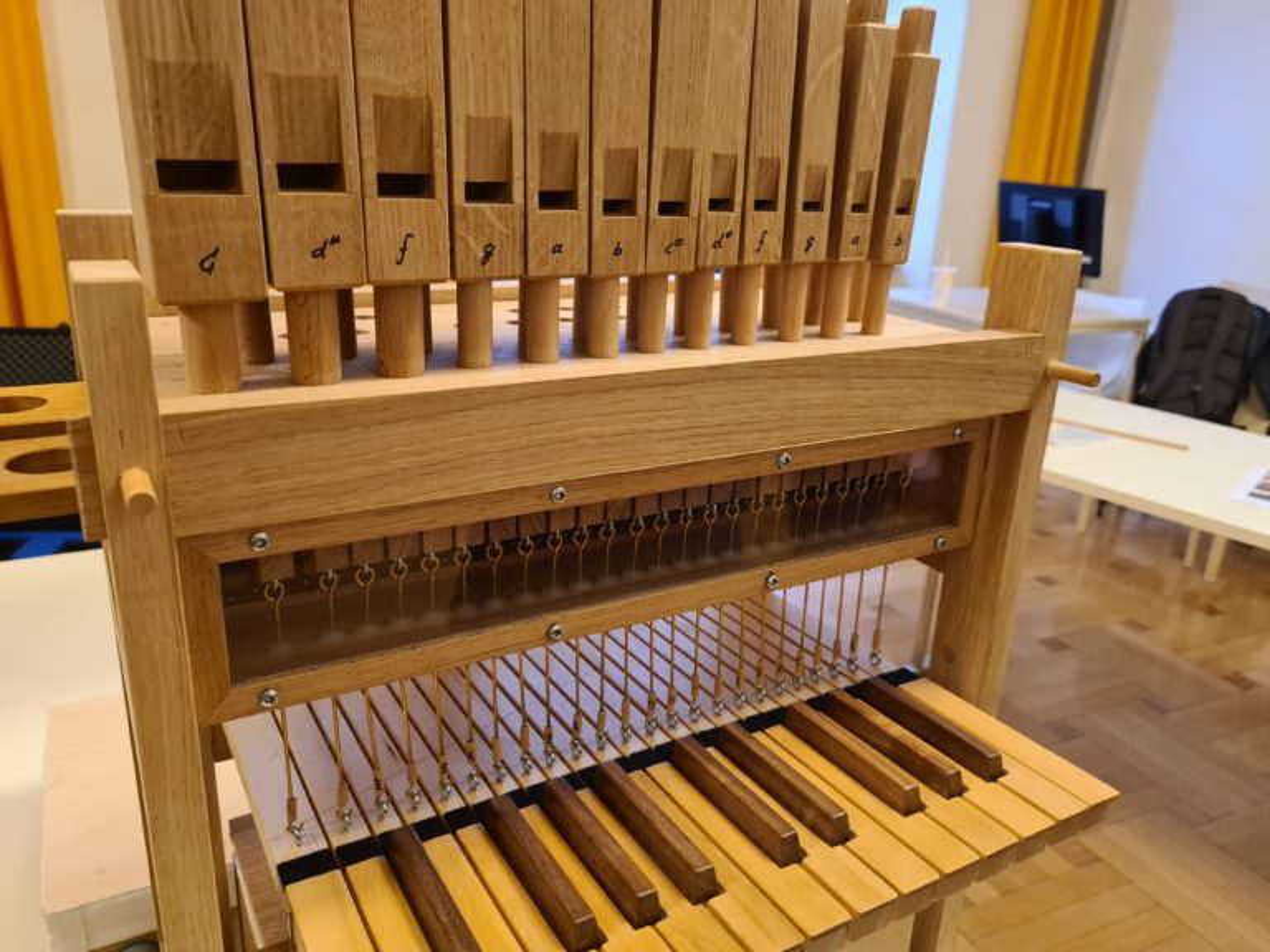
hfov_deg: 67.3
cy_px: 476
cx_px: 635
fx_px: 954
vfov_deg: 53.1
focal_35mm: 26
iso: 320
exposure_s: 1/50
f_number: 1.8
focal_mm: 5.4
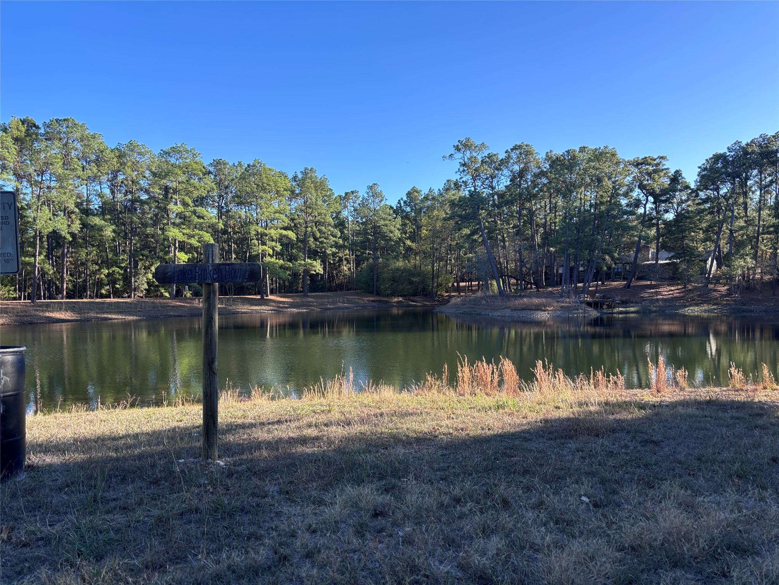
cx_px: 390
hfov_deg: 67.3
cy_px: 292
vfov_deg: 53.1
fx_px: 585
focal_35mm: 26
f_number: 1.6
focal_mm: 5.96
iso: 50
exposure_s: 1/1233
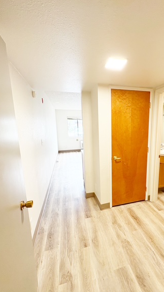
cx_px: 107
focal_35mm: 17
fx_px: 131
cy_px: 150
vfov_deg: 95.9
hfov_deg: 62.6
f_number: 2.2
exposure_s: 1/60
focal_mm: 2.22
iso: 160
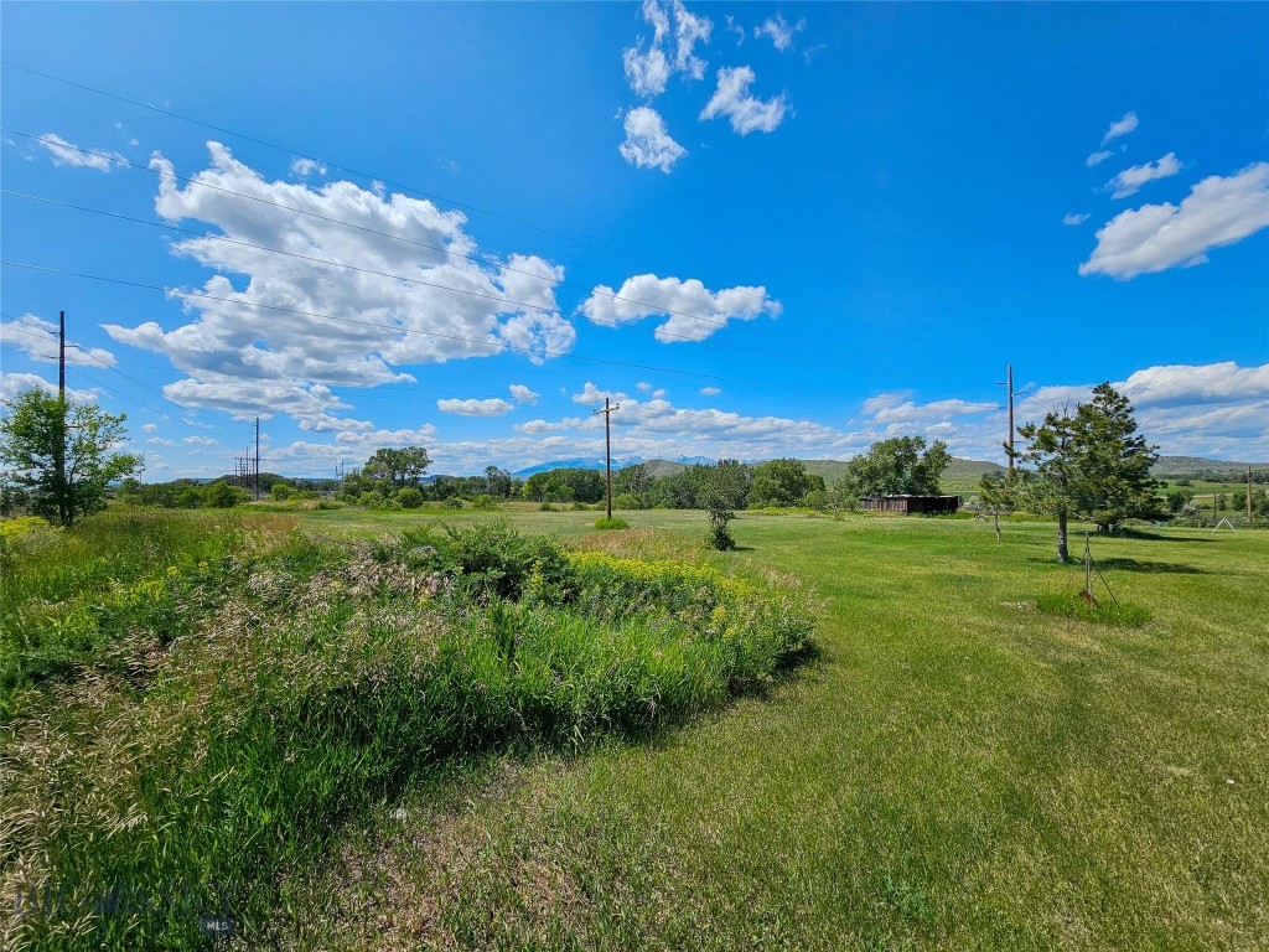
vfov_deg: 89.9
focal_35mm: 13
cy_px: 476
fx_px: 477
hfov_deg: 106.2
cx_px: 634
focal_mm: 2.2
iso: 50
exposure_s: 1/4000
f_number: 2.2
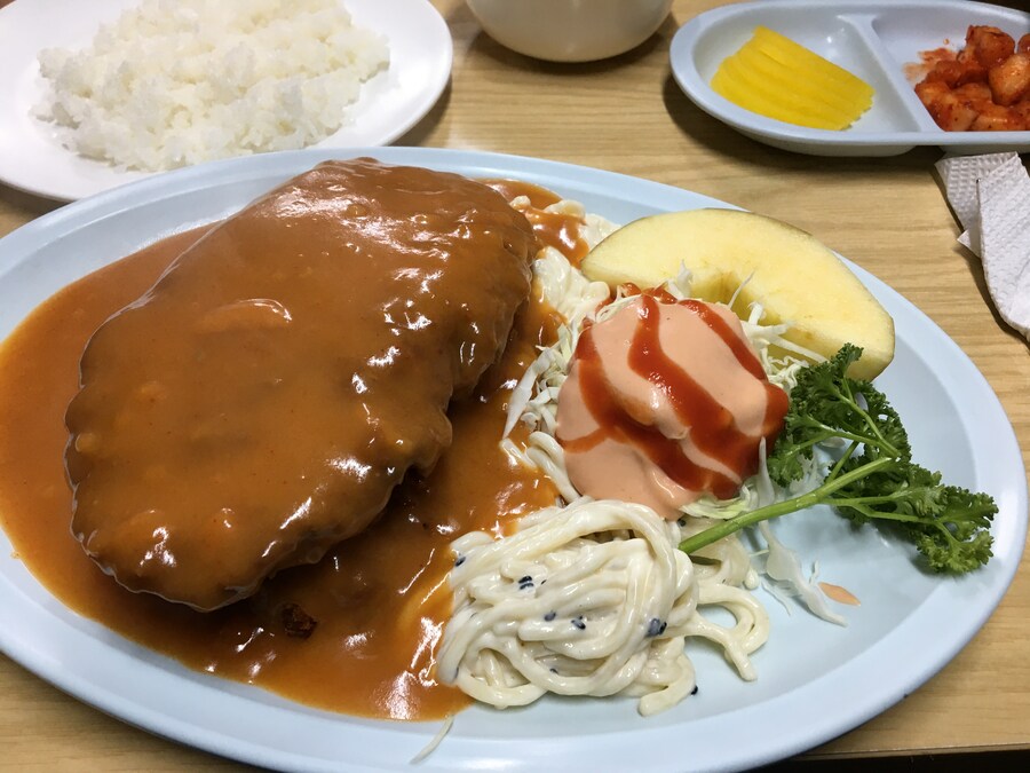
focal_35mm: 29
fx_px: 863
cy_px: 386
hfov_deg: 61.7
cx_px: 515
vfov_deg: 48.2
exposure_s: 1/30
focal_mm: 4.15
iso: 32
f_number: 2.2
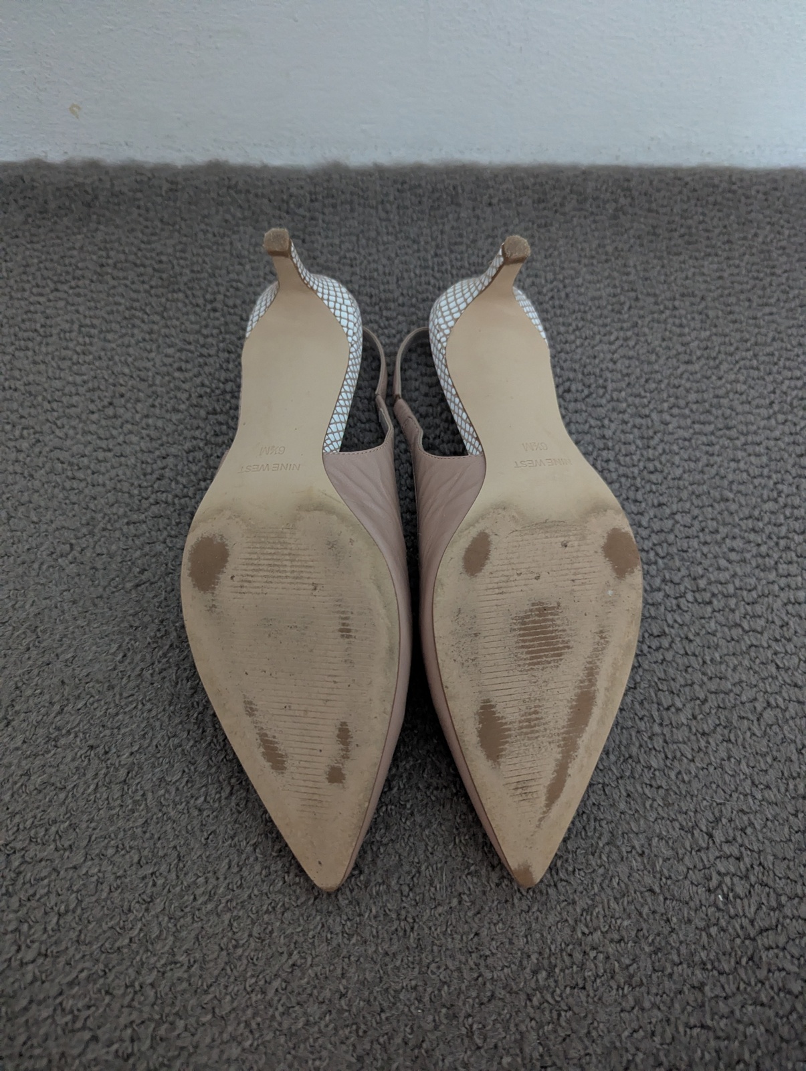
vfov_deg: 71.5
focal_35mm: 24
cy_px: 536
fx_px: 743
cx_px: 403
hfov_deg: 56.9
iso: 1983
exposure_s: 1/26
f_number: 1.85
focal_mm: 6.81
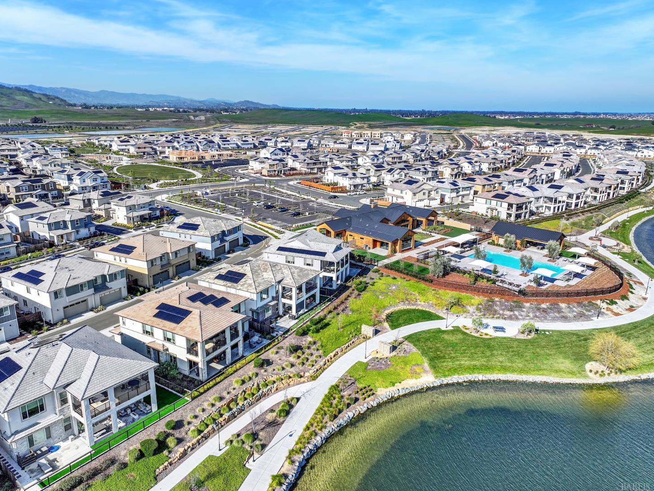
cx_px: 317
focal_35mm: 25
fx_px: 472
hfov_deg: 69.4
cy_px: 247
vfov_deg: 54.9
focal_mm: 12.3
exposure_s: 1/1600
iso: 110
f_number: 2.8
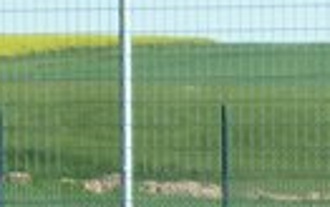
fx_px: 5641
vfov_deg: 2.1
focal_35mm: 627
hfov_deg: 3.3
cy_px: 425
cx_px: 310
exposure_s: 1/400
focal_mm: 18.2
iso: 125
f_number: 4.4
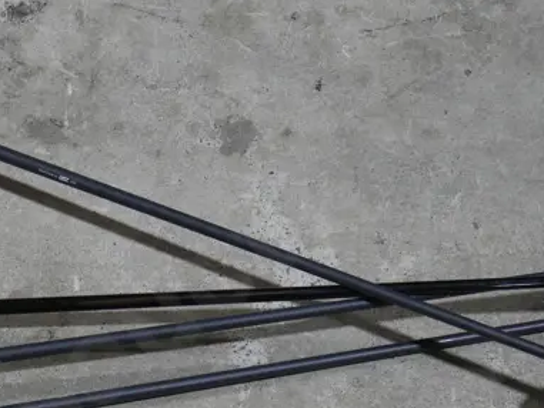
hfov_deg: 19.2
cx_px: 170
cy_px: 315
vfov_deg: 14.4
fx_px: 1603
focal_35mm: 102
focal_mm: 19
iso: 200
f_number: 4.1
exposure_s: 1/80
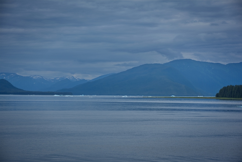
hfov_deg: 18.3
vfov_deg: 12.2
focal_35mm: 112
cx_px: 121
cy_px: 81
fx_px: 753
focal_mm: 112
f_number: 9
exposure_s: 1/320
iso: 100
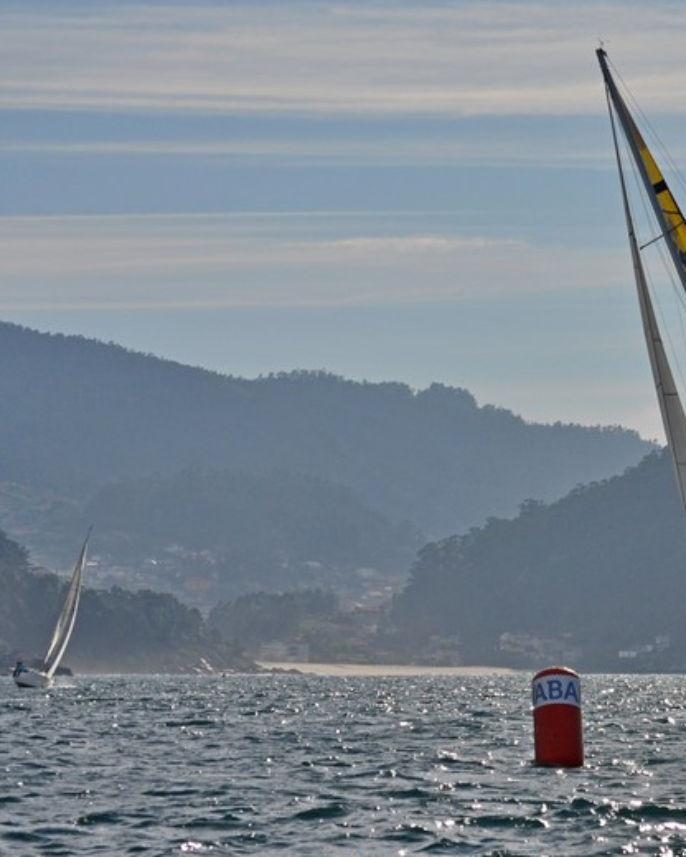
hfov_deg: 7.8
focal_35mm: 199
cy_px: 420
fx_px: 5050
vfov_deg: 9.7
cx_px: 597
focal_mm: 82
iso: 100
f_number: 8
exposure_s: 1/1000
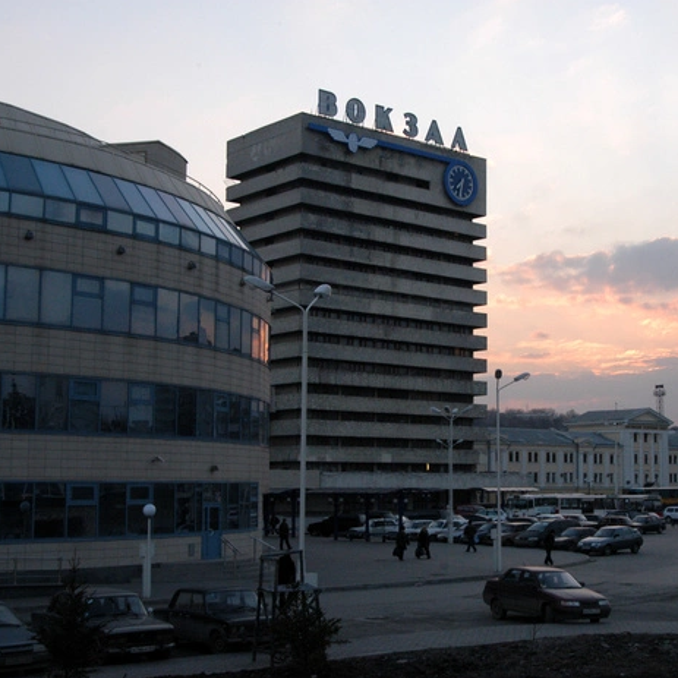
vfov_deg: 31.6
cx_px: 447
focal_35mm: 54
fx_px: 1197
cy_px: 339
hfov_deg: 31.4
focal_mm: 28
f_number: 8
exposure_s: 1/250
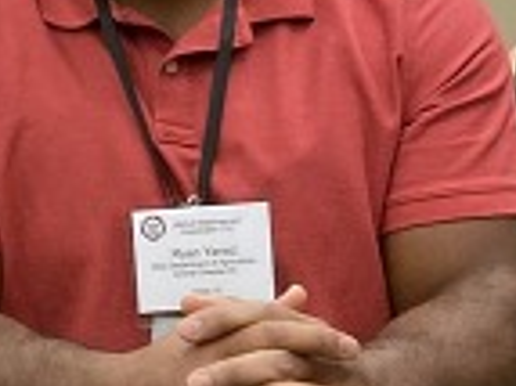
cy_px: 40
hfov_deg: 24.3
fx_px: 1072
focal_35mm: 72
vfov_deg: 20.0
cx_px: -115
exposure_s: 1/40
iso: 250
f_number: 1.8
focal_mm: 3.99
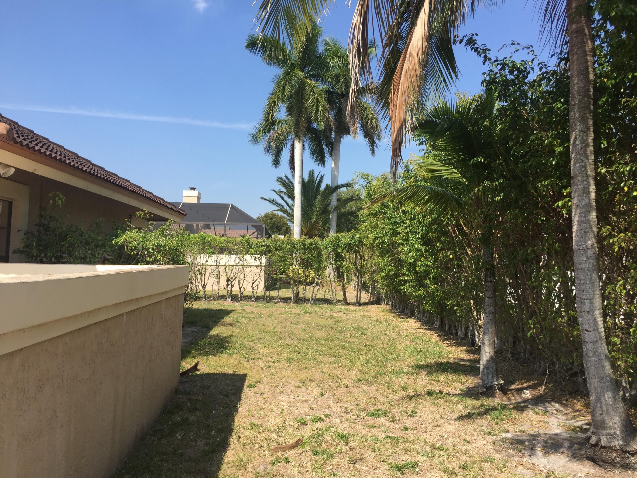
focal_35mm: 29
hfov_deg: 61.7
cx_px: 318
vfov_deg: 48.2
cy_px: 239
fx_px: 534
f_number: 2.2
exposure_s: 1/1364
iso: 32
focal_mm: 4.15
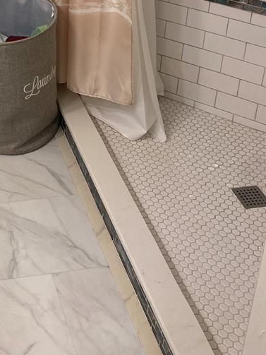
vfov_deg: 28.6
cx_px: -4
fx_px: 636
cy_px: -25
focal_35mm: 62
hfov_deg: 22.7
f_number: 1.8
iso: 100
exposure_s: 1/120
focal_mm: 4.25
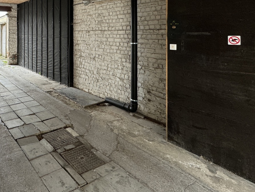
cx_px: 46
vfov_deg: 50.6
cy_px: 31
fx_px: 184
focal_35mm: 25
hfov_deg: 62.7
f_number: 2.2
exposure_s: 1/99
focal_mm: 2.22
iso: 125
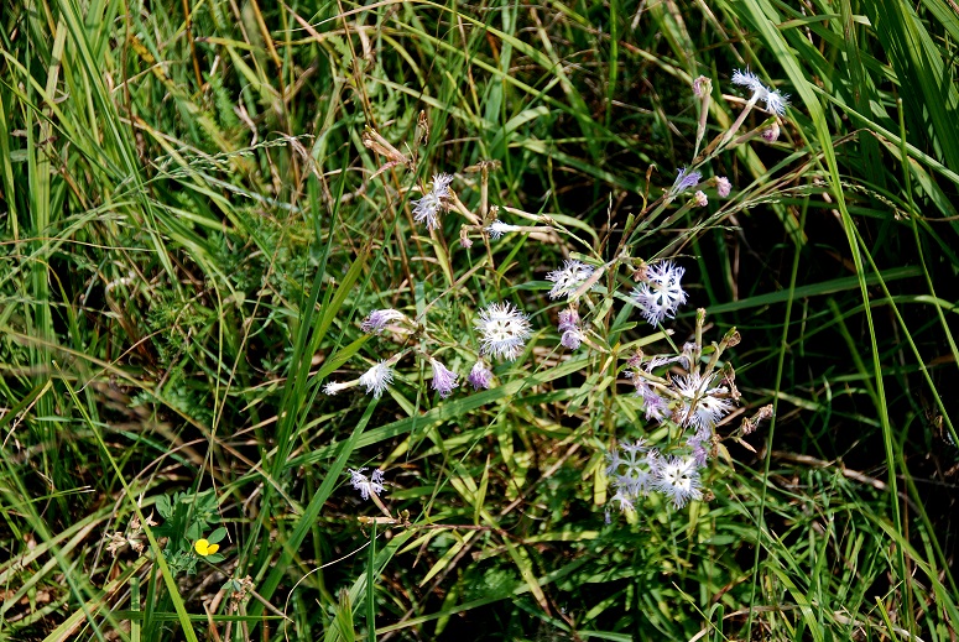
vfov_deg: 10.2
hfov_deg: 15.2
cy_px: 321
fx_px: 3601
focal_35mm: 135
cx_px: 480
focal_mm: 90
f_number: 5.6
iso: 180
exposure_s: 1/500
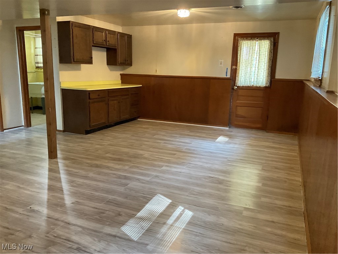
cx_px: 169
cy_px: 127
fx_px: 283
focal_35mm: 29
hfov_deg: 61.7
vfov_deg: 48.2
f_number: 1.8
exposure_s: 1/60
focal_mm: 3
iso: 250
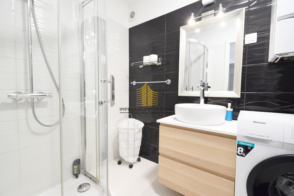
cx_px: 147
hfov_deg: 100.4
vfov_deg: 77.3
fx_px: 122
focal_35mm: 15
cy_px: 98
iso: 3200
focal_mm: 10
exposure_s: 1/25
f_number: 10
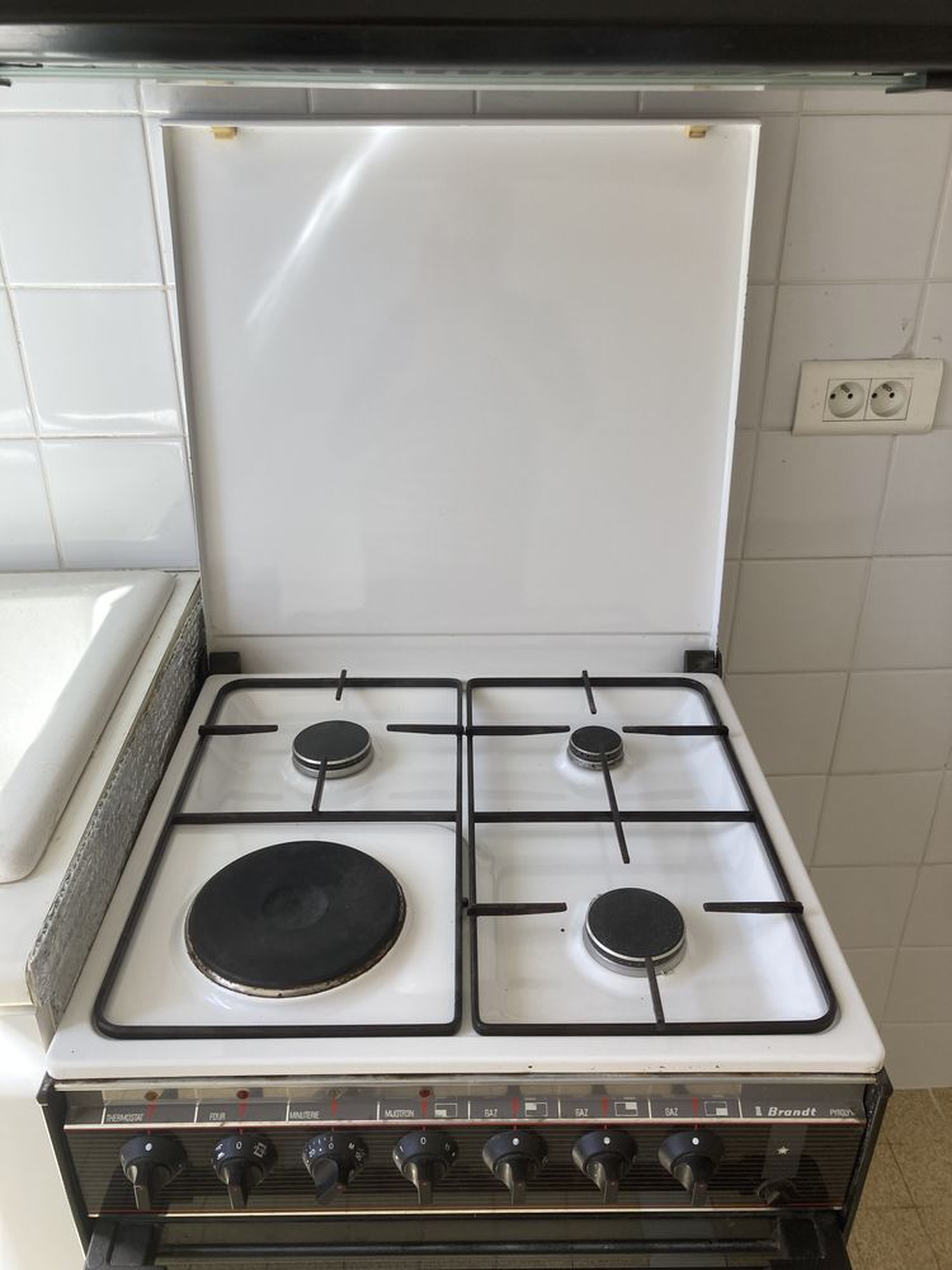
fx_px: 1027
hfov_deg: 49.7
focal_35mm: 28
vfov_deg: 63.4
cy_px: 635
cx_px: 476
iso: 20
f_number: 1.8
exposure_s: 1/165
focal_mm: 3.99
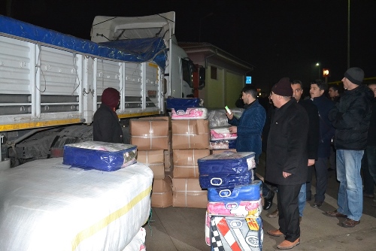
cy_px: 126
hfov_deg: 67.4
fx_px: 282
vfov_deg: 48.0
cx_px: 188
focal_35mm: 27
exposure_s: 1/60
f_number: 3.5
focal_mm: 18
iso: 3200
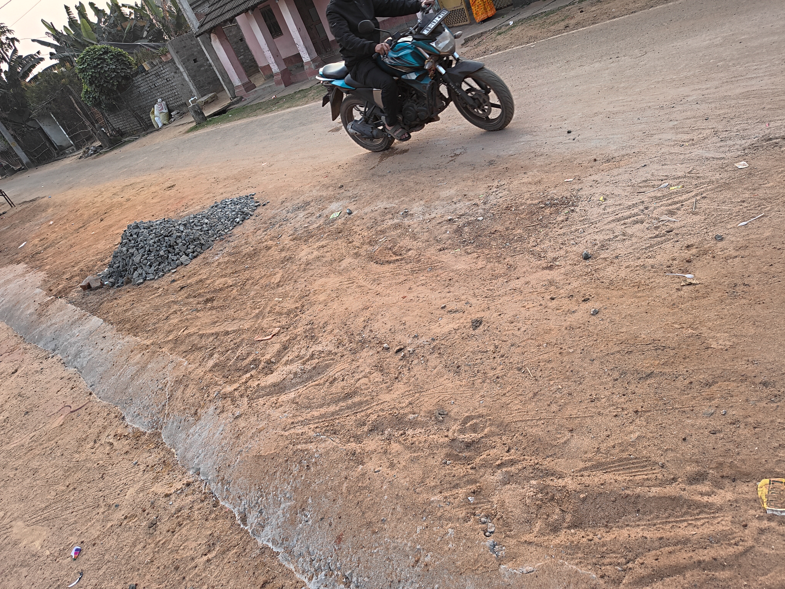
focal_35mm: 24
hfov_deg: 71.6
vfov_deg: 56.8
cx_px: 392
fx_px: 544
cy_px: 294
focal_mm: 5.56
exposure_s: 1/207
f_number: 1.8
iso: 100
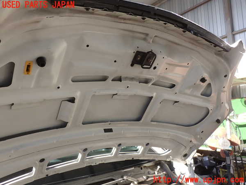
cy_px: 92
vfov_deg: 46.8
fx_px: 213
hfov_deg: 60.0
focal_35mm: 30
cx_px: 123
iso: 100
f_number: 3.2
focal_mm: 5.4
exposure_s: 1/200
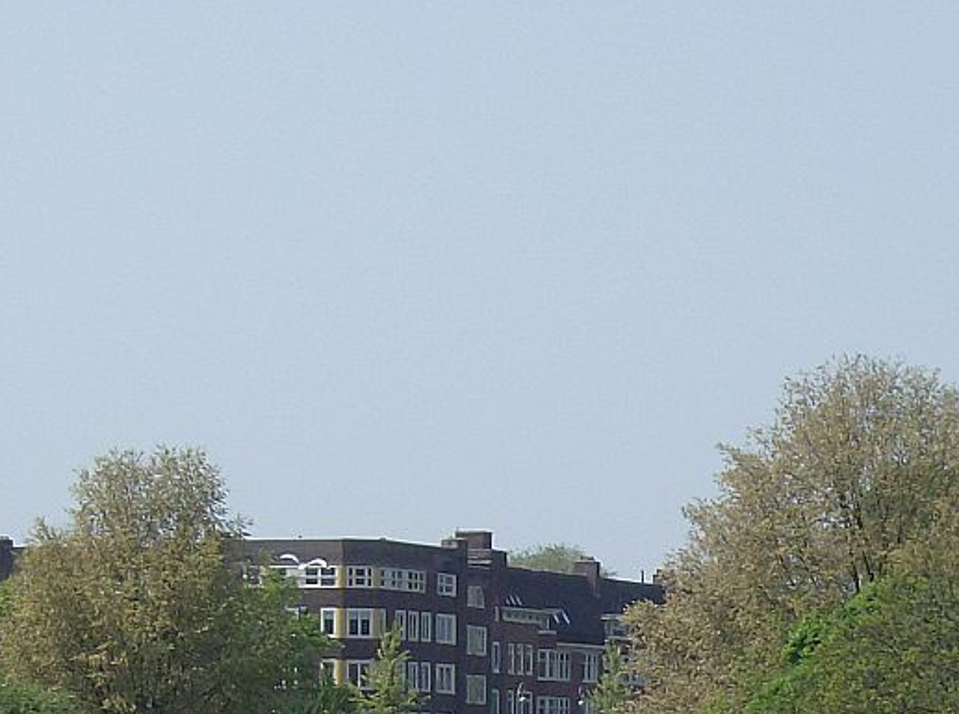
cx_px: 690
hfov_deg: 9.3
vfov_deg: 6.9
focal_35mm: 214
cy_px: 685
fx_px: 5914
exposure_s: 1/338
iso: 100
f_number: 7.8
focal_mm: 18
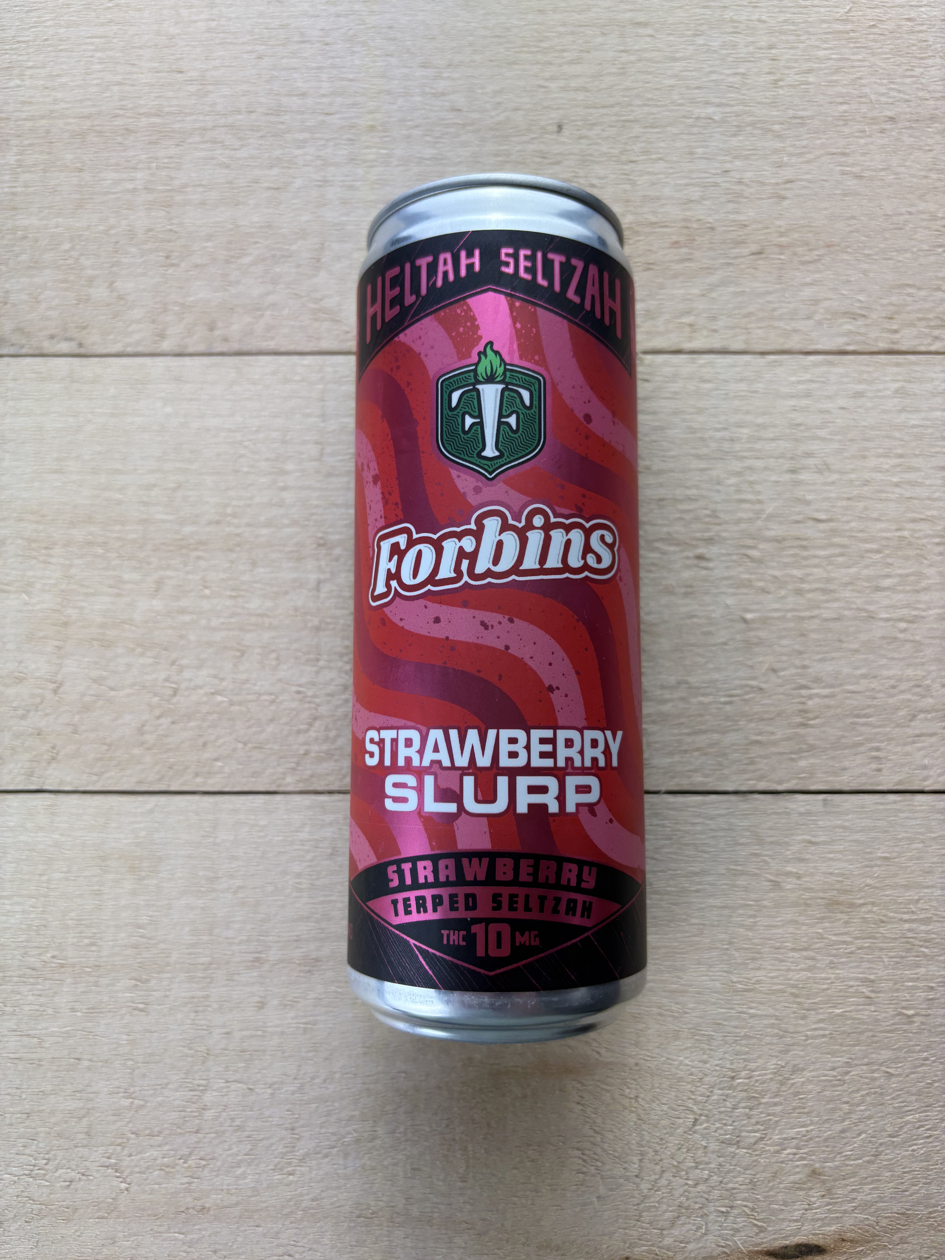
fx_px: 946
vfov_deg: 67.3
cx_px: 472
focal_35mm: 26
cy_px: 630
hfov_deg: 53.1
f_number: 1.6
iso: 40
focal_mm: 5.96
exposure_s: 1/221
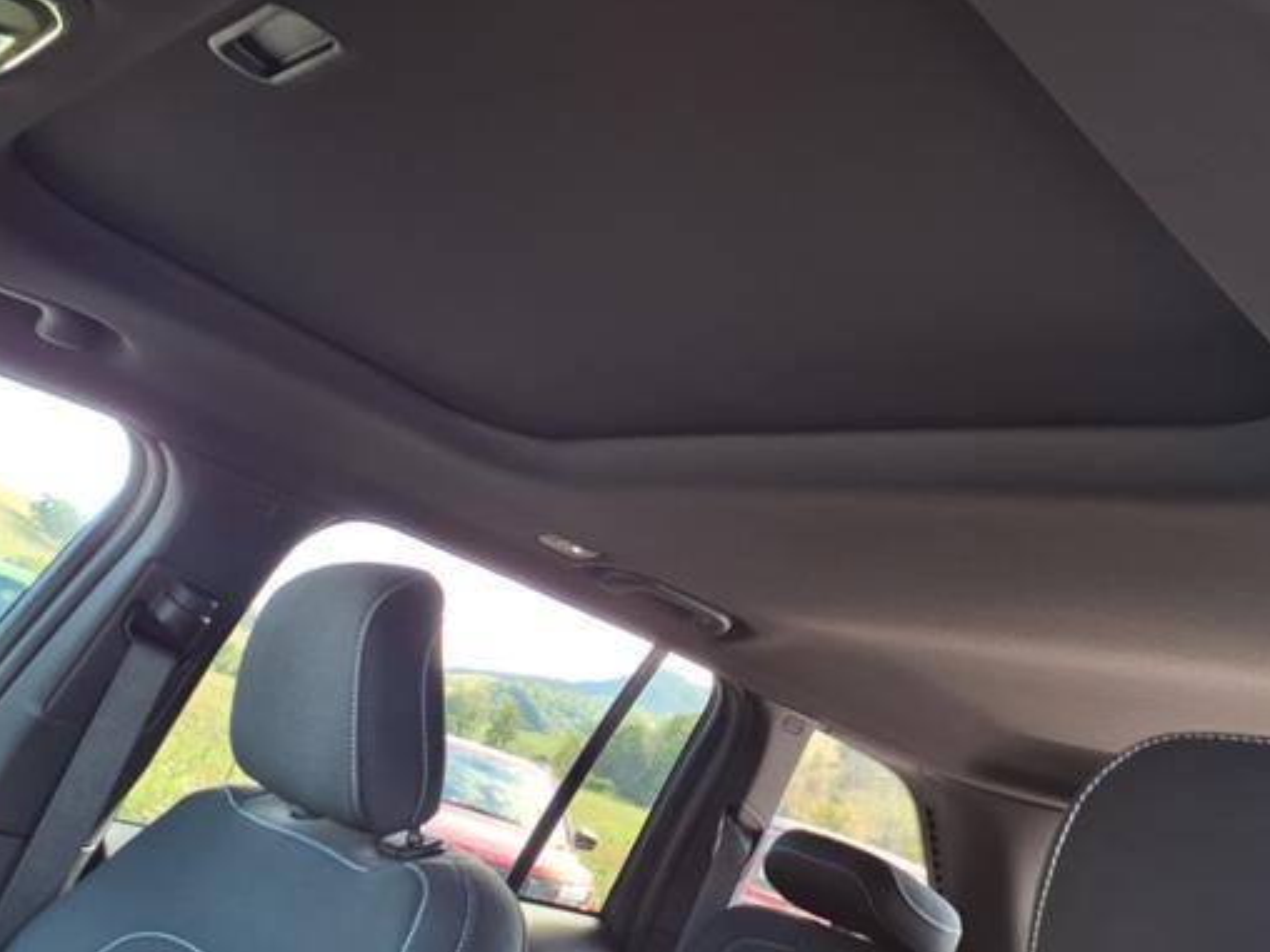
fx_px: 1247
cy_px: 512
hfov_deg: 53.9
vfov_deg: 41.8
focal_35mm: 34
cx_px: 655
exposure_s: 1/40
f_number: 1.9
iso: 64
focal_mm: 3.58
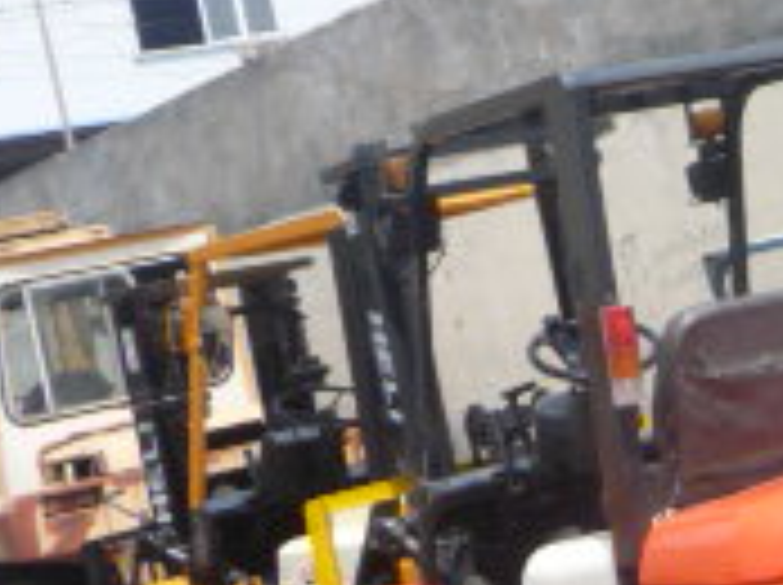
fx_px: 2327
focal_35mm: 103
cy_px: 90
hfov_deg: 16.5
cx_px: 1332
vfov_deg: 14.2
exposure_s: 1/800
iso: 100
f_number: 3.3
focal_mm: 4.7
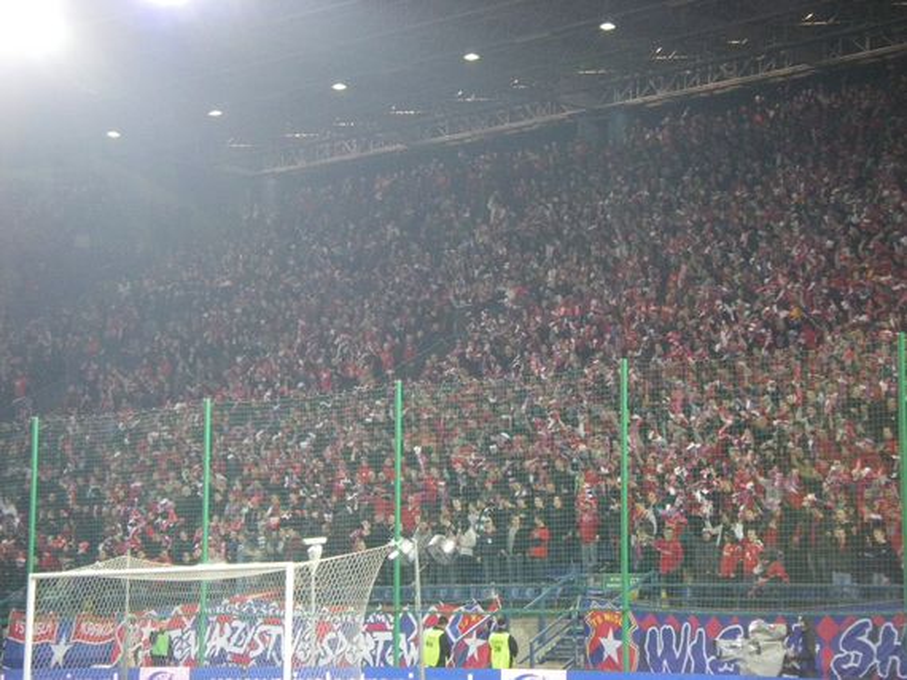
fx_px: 2933
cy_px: 340
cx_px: 454
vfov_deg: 13.2
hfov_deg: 17.6
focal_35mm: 112
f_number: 4.1
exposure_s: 1/100
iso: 640
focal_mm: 18.5
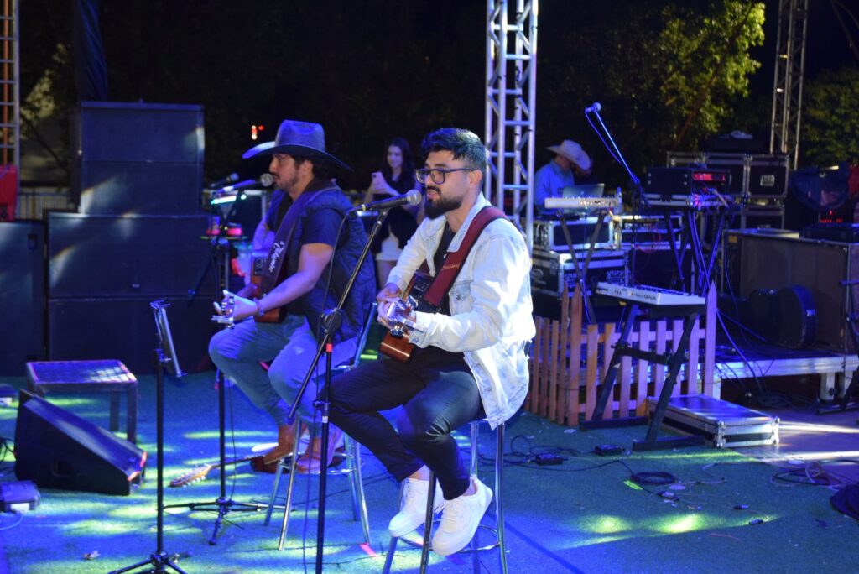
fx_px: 1253
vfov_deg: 25.8
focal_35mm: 52
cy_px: 287
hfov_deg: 37.8
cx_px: 430
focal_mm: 35
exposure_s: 1/60
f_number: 4.2
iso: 800
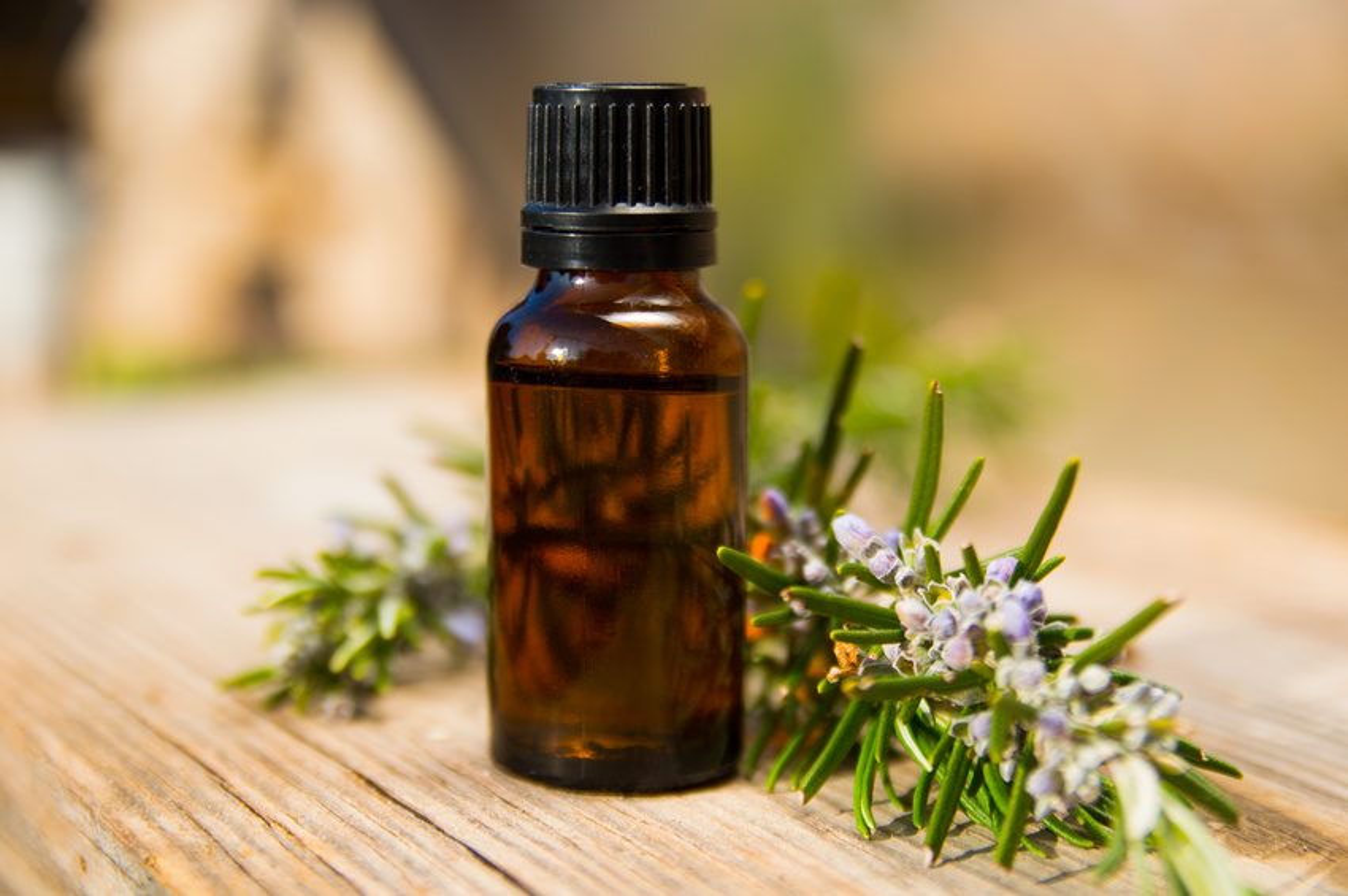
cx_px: 674
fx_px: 2469
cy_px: 448
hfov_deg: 30.5
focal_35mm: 66
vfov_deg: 20.6
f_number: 3.2
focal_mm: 44
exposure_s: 1/1250
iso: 100
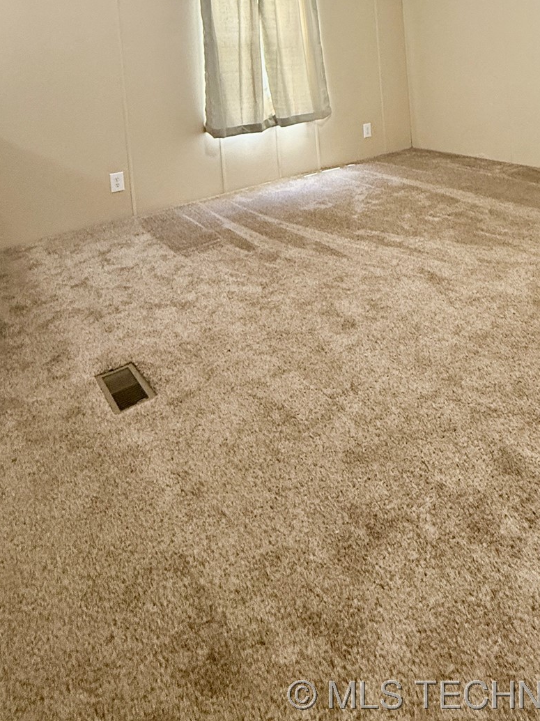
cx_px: 354
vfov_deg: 57.3
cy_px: 65
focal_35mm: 26
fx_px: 541
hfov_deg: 52.2
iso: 400
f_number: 2.2
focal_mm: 2.22
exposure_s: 1/60
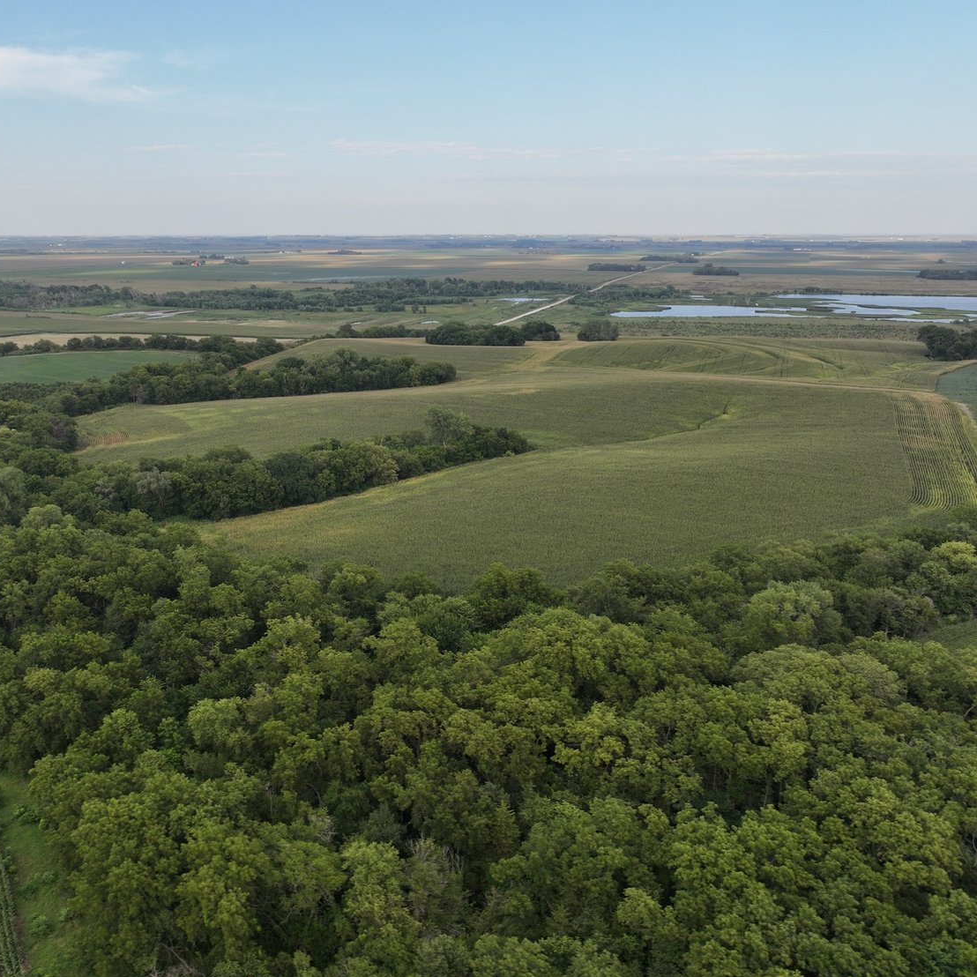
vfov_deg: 55.6
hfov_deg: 54.9
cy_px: 479
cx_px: 361
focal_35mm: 29
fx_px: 926
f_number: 2.8
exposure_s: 1/60
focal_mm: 12.29
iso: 160
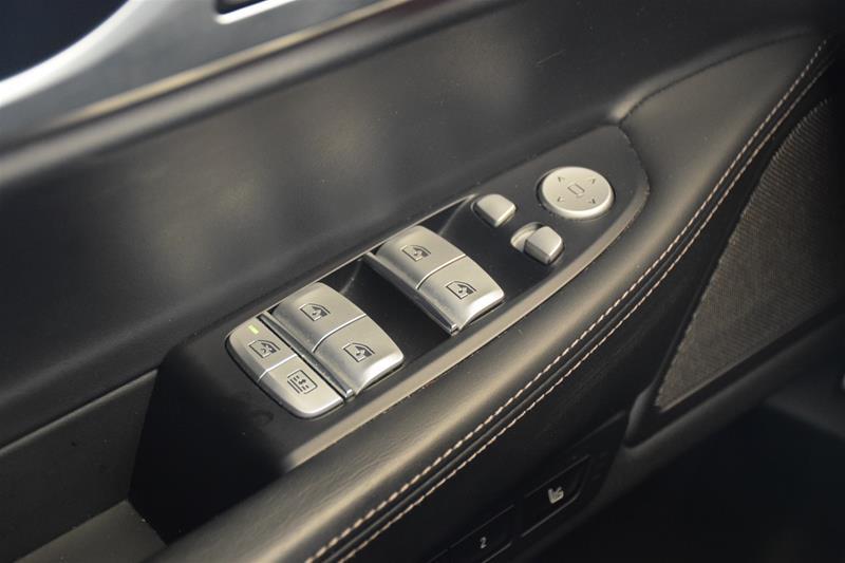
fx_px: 1690
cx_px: 422
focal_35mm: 72
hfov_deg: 28.1
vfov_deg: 18.9
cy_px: 282
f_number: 4.5
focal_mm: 48
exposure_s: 1/50
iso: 3200
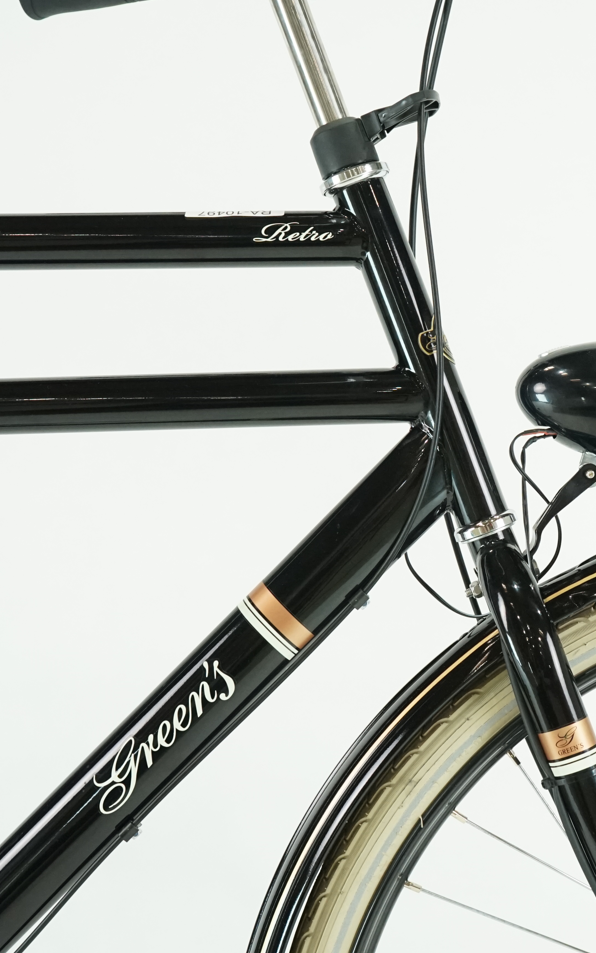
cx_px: 531
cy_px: 510
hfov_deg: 21.2
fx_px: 1559
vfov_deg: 34.0
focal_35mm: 60
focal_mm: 34
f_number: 5.6
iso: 2500
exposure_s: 1/200
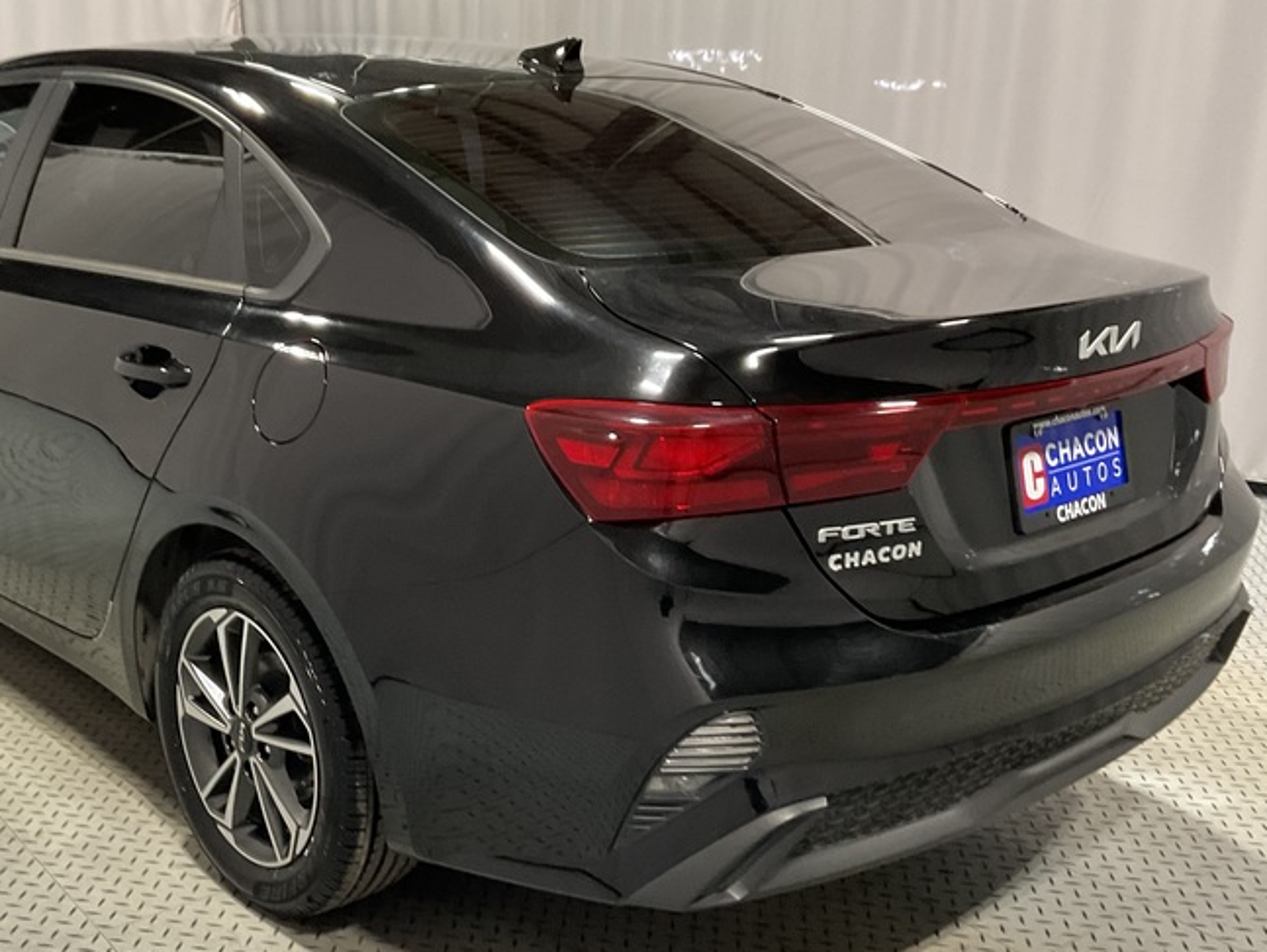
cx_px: 448
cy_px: 529
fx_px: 1575
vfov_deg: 33.6
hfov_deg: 43.4
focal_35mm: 43
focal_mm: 3
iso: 100
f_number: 1.8
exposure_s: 1/60
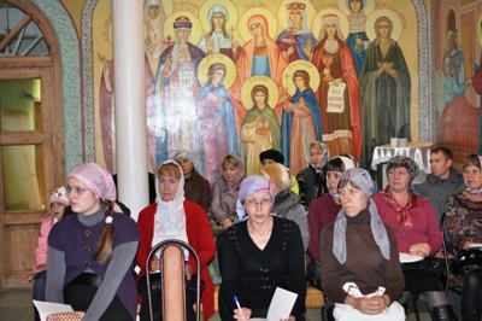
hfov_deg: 37.9
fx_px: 702
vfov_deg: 25.7
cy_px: 160
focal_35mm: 52
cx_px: 241
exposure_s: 1/60
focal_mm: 35
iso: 800
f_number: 2.8
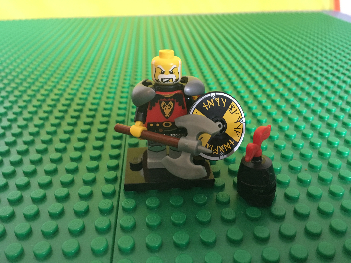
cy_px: 132
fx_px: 294
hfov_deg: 61.7
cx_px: 176
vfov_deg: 48.2
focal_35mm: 29
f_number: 2.2
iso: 250
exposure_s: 1/15
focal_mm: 4.15
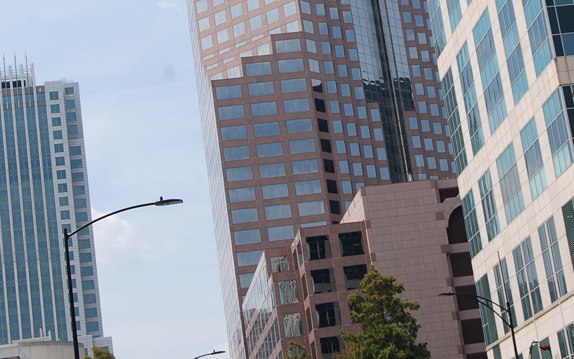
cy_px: 42
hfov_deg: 21.4
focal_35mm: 97
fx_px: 1517
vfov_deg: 13.4
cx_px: 289
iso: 100
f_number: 8
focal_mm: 42
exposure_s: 1/250
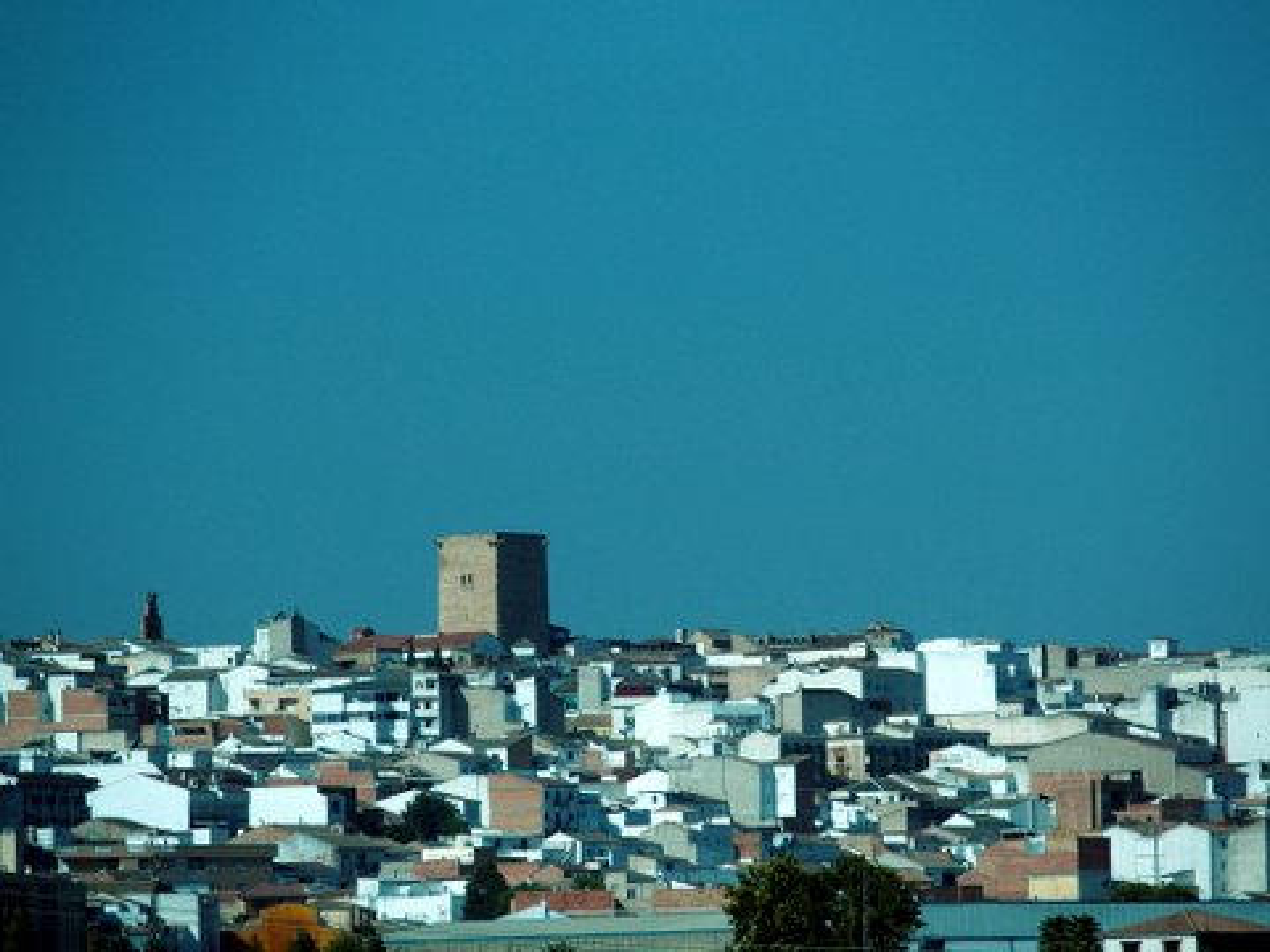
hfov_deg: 6.6
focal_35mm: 300
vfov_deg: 5.0
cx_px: 635
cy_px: 476
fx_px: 11006
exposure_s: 1/800
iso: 100
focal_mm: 64.3
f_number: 3.5
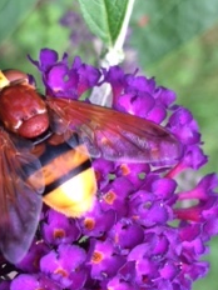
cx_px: 53
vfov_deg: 24.4
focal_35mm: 80
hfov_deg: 18.3
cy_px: 159
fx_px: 672
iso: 40
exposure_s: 1/50
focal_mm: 4.15
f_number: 2.2
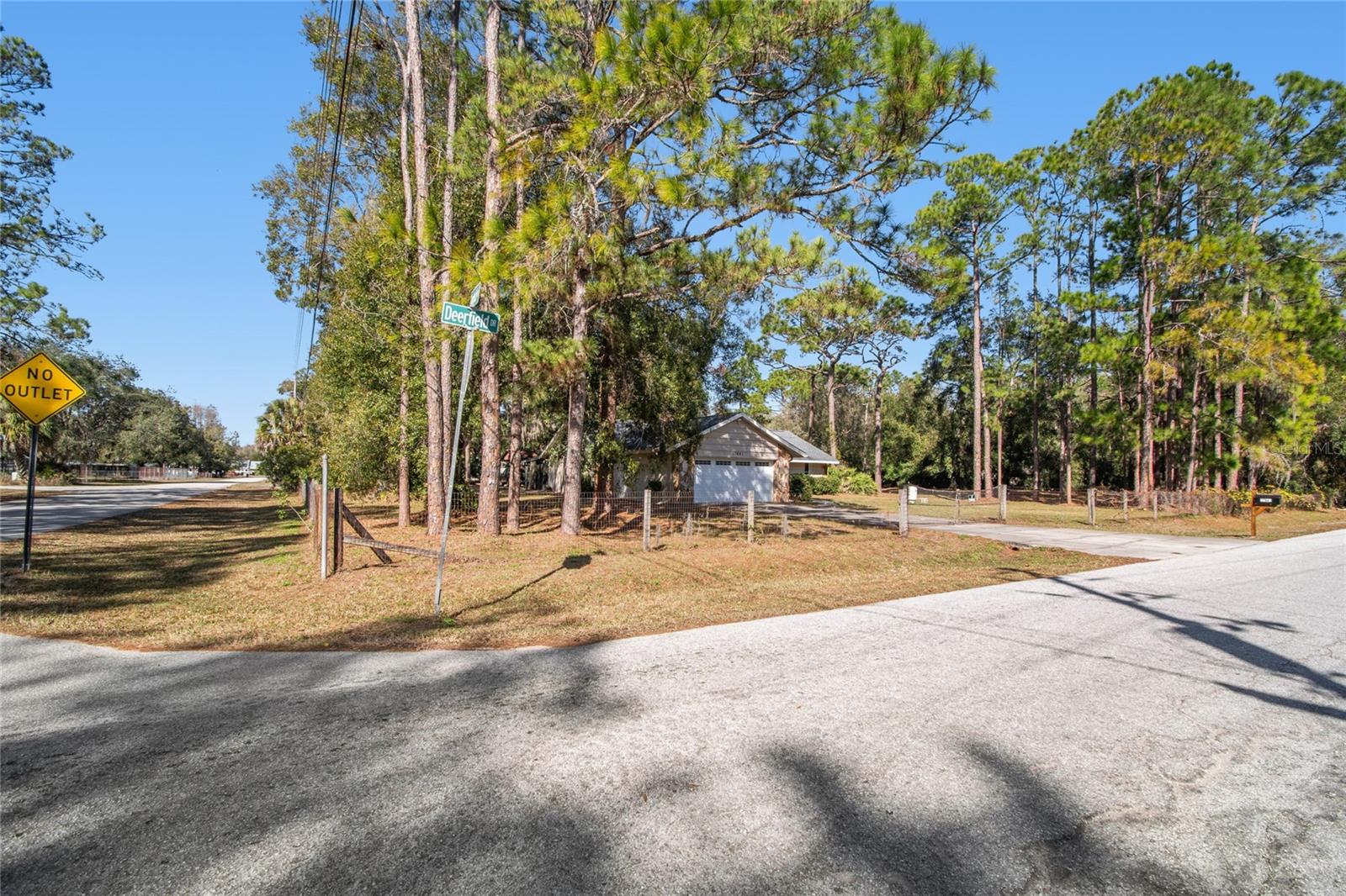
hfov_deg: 100.4
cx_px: 673
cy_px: 448
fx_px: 561
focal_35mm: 15
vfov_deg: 77.3
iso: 100
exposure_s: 1/250
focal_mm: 10
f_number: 7.1
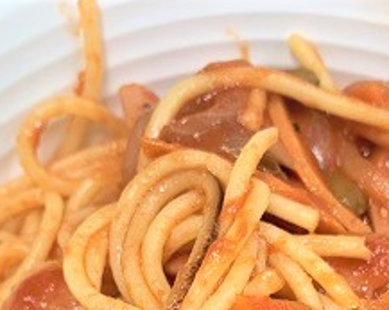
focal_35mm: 82
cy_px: 463
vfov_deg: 16.9
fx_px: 943
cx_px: 301
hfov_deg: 23.0
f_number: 1.8
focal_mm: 4.25
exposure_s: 1/60
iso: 50
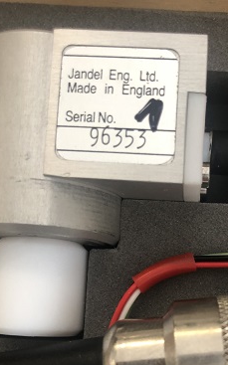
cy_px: 285
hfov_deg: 25.8
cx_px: 184
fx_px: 488
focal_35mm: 49
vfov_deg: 39.7
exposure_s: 1/17
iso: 50
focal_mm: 3.99
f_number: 1.8
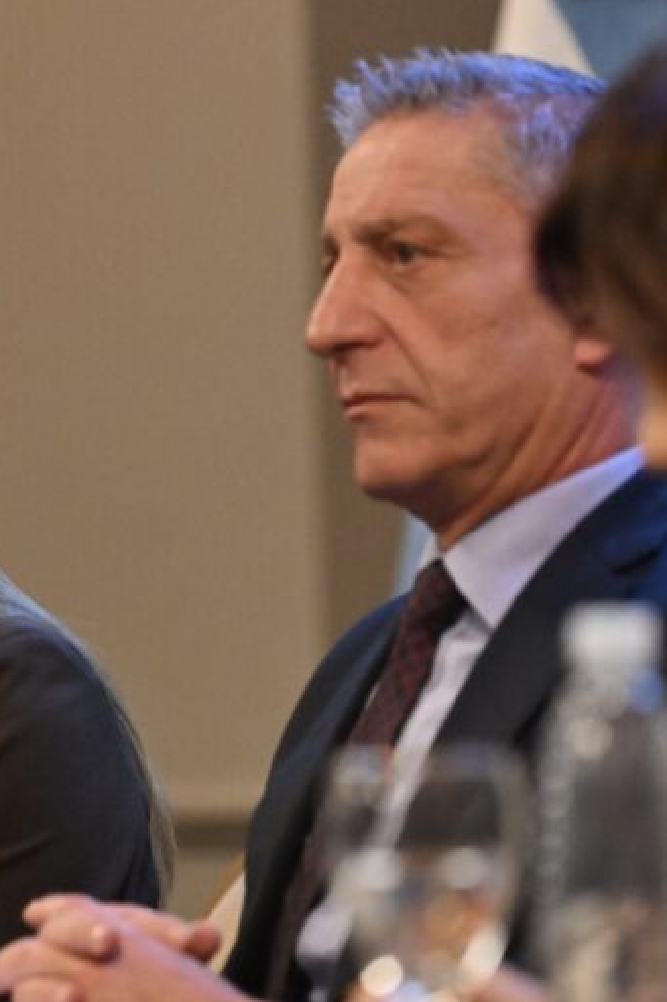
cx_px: 242
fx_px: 5673
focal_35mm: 204
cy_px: 503
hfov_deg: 6.7
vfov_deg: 10.1
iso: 6400
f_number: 2.8
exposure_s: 1/80
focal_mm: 135
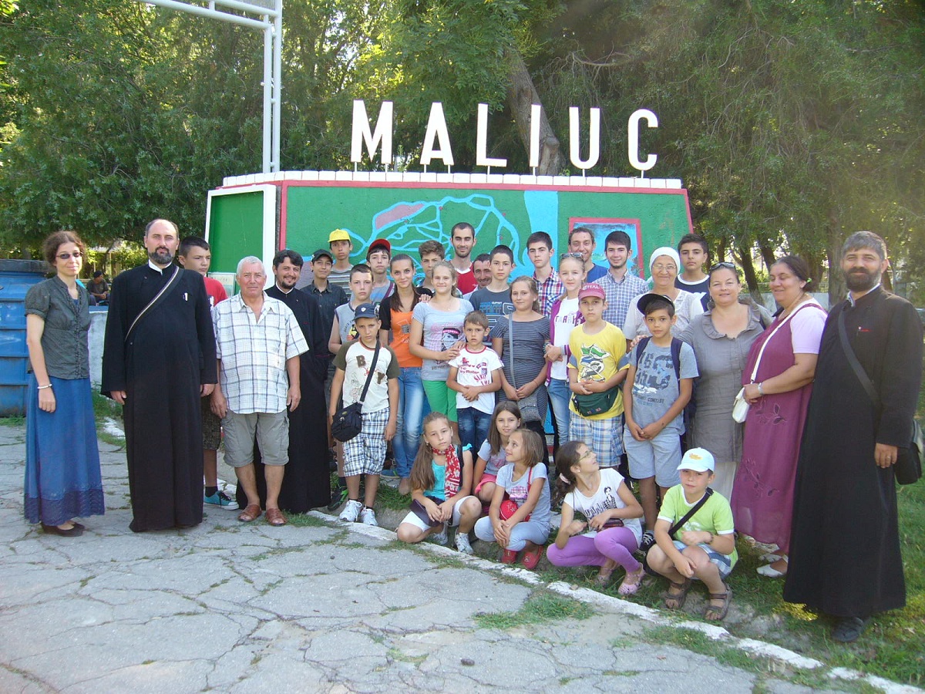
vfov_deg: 40.7
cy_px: 347
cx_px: 462
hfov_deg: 52.6
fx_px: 935
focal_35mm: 35
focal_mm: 5.8
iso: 64
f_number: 2.8
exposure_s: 1/80
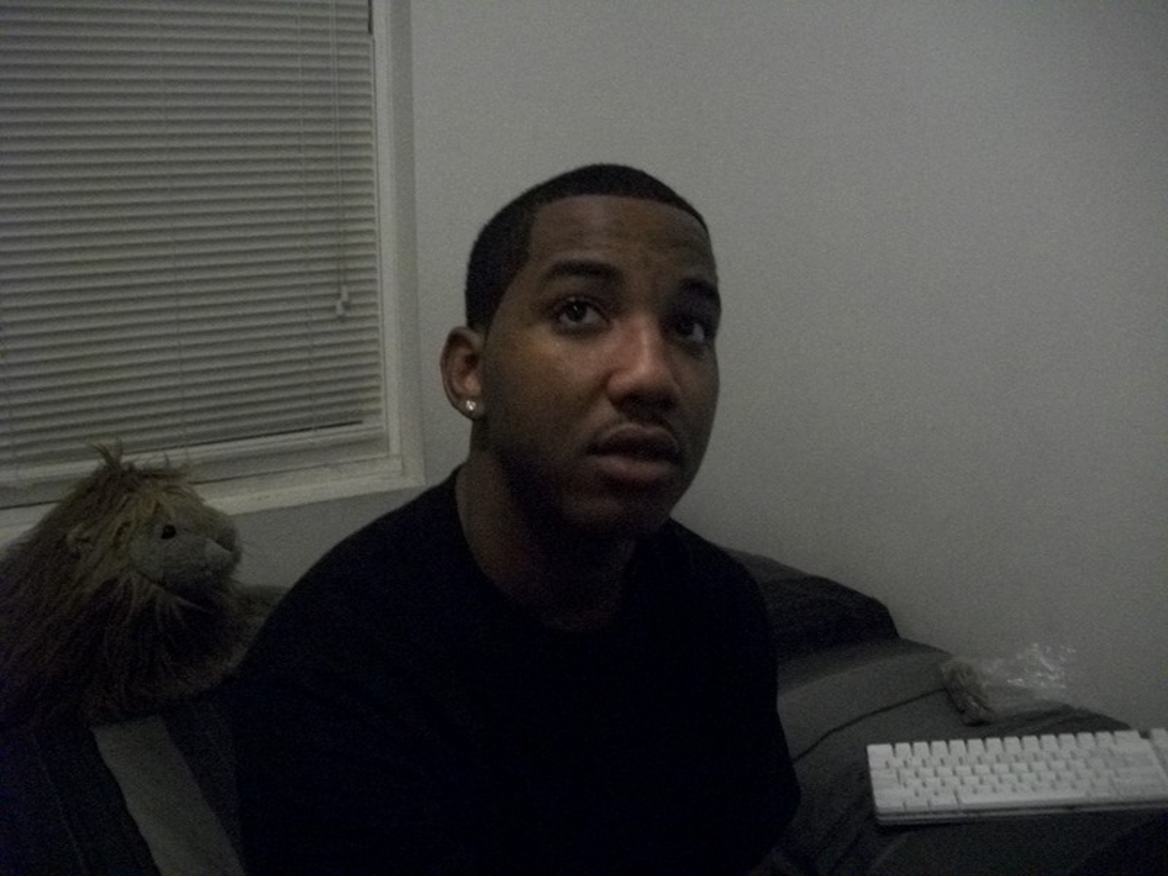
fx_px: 1080
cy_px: 438
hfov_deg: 56.8
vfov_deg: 44.2
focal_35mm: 32
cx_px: 584
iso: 800
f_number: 2.9
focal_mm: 5.7
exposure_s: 1/15
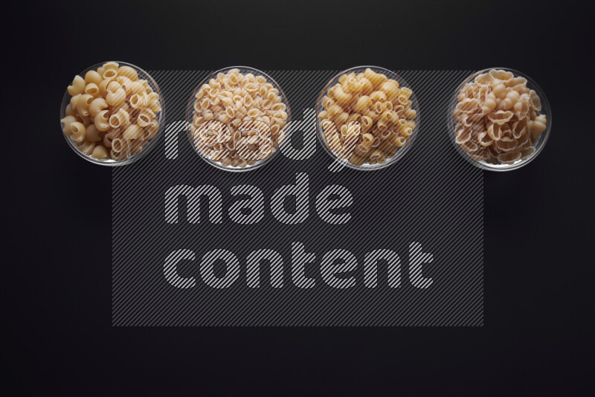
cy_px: 198
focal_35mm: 50
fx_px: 827
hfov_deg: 39.6
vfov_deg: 27.0
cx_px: 298
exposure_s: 1/100
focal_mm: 50
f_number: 8
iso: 100
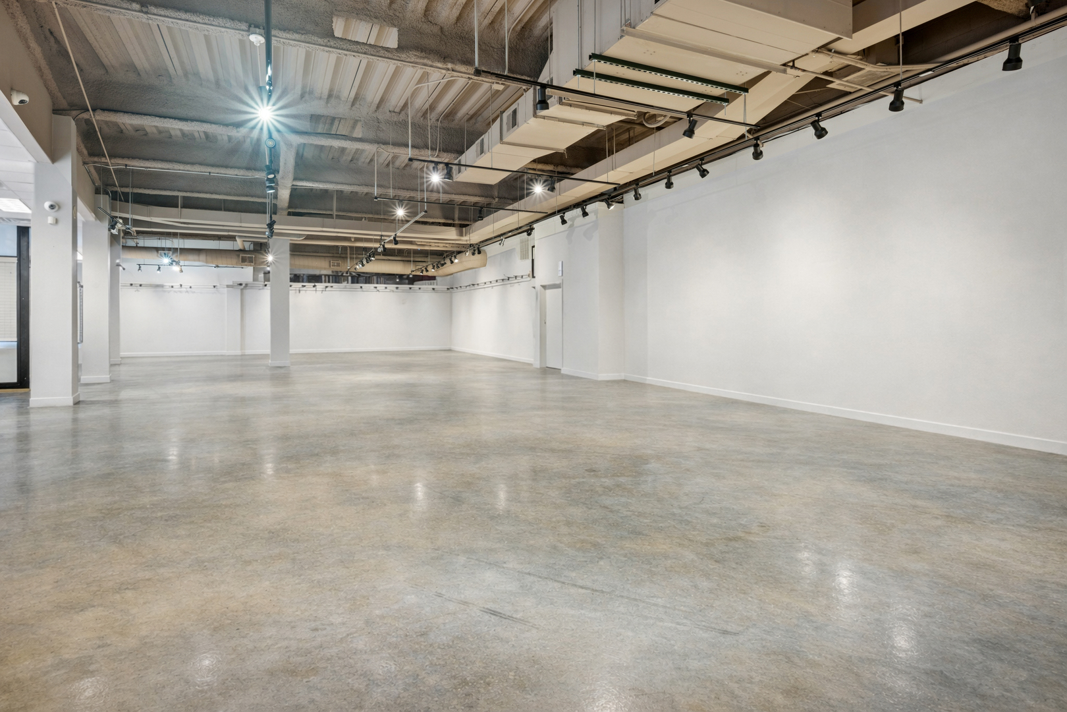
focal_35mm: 19
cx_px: 534
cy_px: 356
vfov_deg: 64.6
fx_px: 563
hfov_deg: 86.9
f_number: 11
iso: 400
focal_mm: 19
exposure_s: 1/5
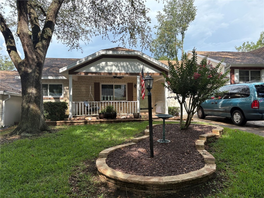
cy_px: 99
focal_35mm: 26
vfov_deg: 53.1
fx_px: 198
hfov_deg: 67.3
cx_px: 132
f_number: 1.6
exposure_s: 1/1364
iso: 50
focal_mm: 5.96
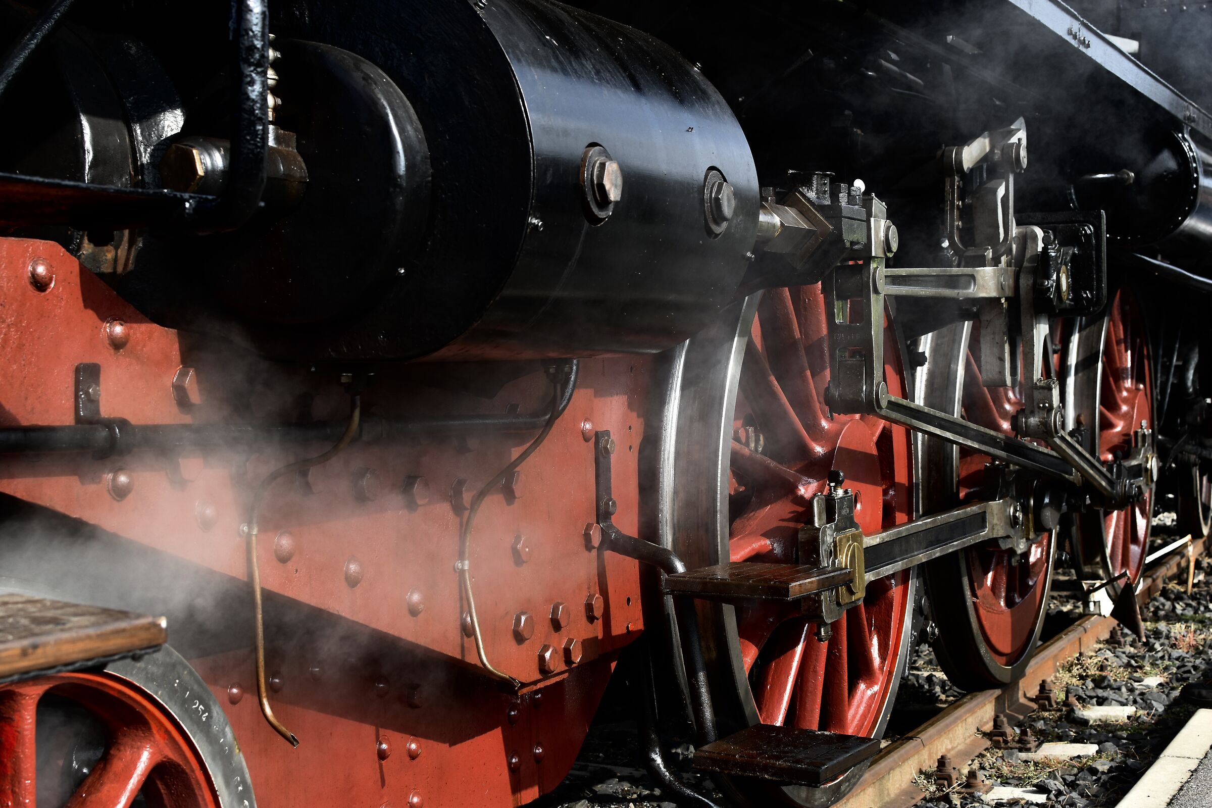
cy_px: 404
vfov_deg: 25.8
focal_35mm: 52
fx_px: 1767
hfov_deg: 37.9
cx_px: 606
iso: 200
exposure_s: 1/320
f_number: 6.3
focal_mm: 35
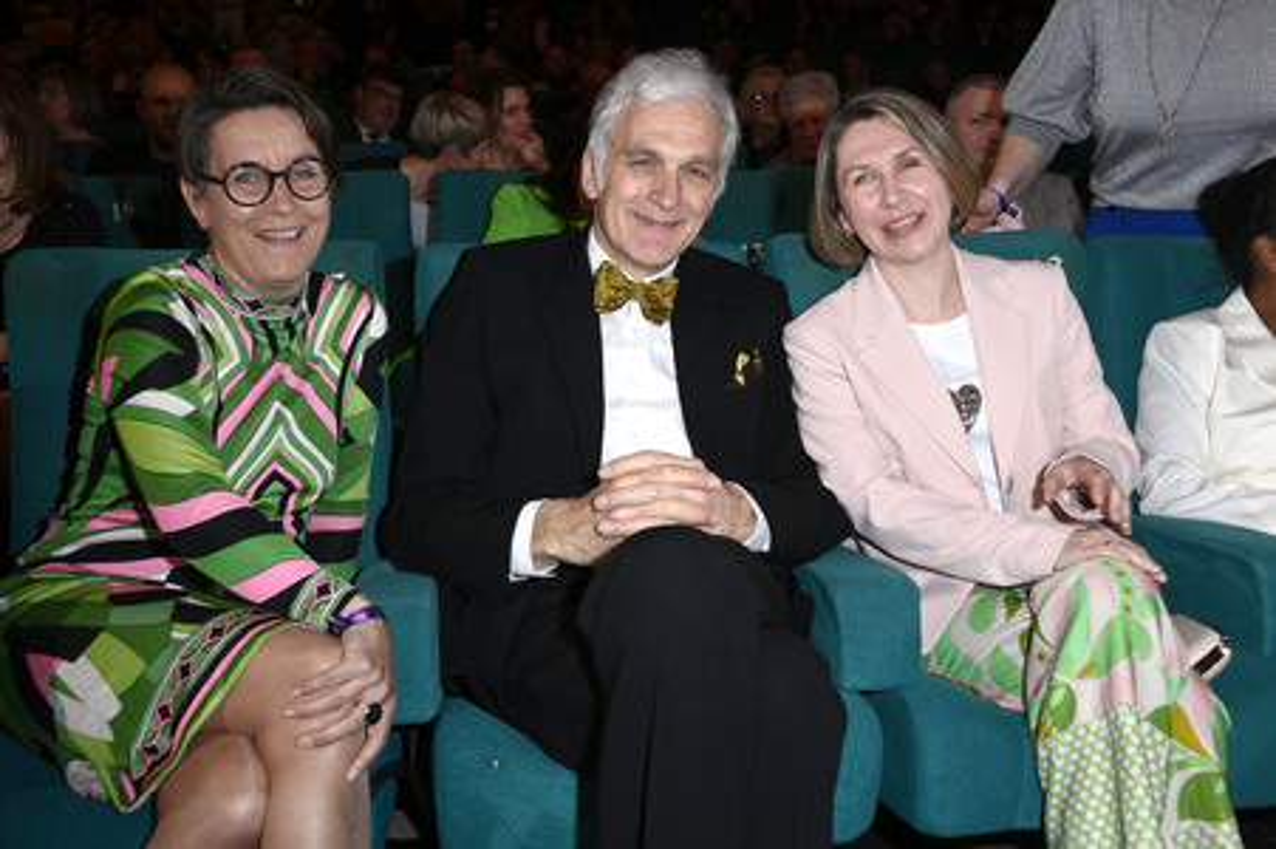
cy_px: 424
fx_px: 1240
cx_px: 638
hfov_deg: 54.5
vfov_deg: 37.8
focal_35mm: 35
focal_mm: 35
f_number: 5.6
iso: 1600
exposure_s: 1/160
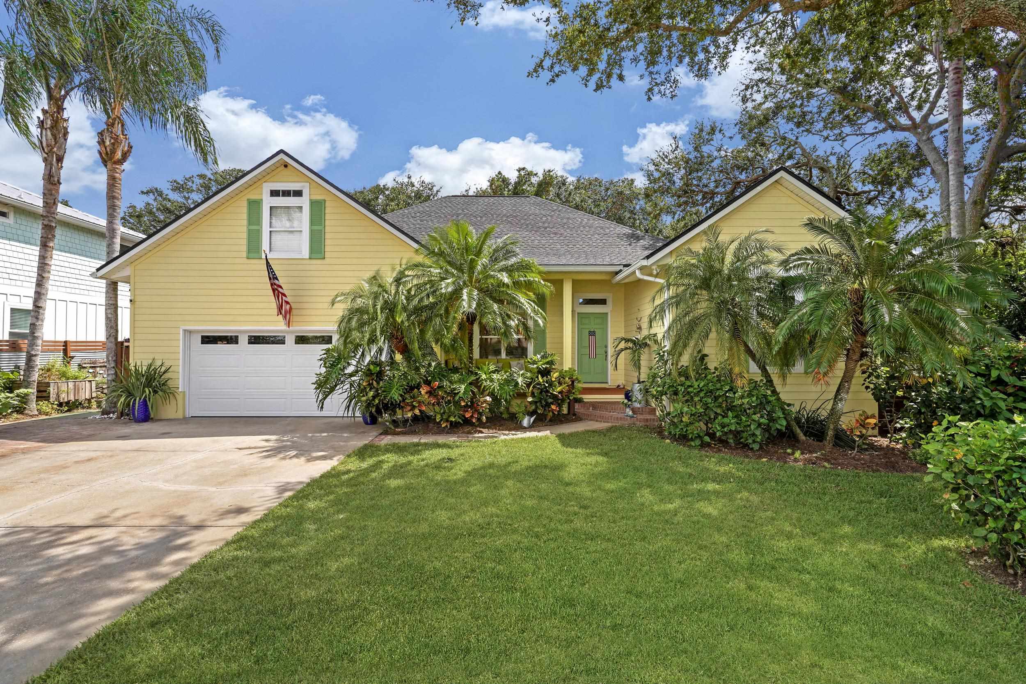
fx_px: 484
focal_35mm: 17
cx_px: 513
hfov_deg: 93.3
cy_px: 342
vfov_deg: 70.4
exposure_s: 1/10
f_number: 16
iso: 100
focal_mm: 17
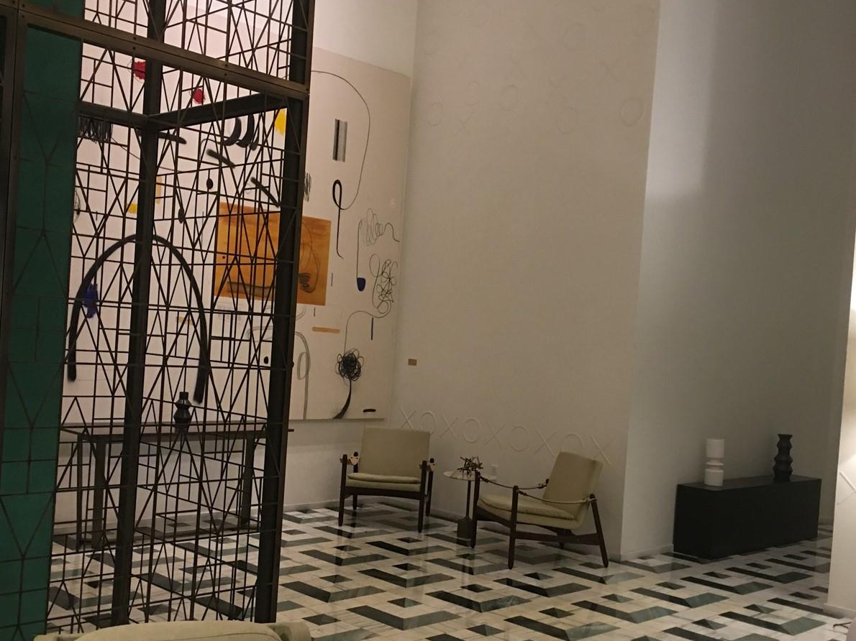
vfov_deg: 36.8
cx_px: 420
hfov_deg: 47.9
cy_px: 359
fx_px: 964
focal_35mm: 39
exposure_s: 1/15
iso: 100
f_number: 2.2
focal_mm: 4.15
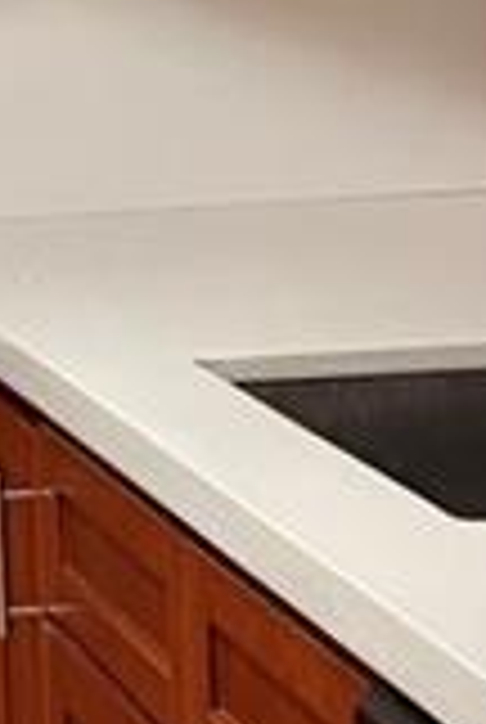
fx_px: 4053
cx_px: -1094
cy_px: 247
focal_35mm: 201
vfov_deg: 10.2
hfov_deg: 6.2
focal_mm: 5.96
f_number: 1.6
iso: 200
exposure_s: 1/60
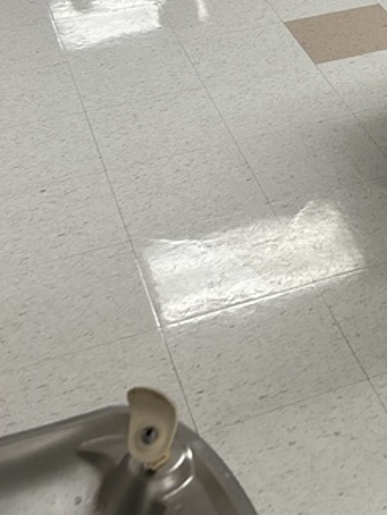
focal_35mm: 82
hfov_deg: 16.9
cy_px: -223
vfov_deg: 20.8
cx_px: 517
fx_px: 1222
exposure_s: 1/60
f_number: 1.5
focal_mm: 5.7
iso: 80
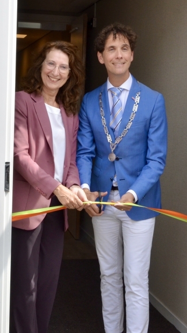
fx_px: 697
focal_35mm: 79
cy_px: 195
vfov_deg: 26.8
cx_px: 104
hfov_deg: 15.3
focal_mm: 26
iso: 400
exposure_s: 1/200
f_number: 13
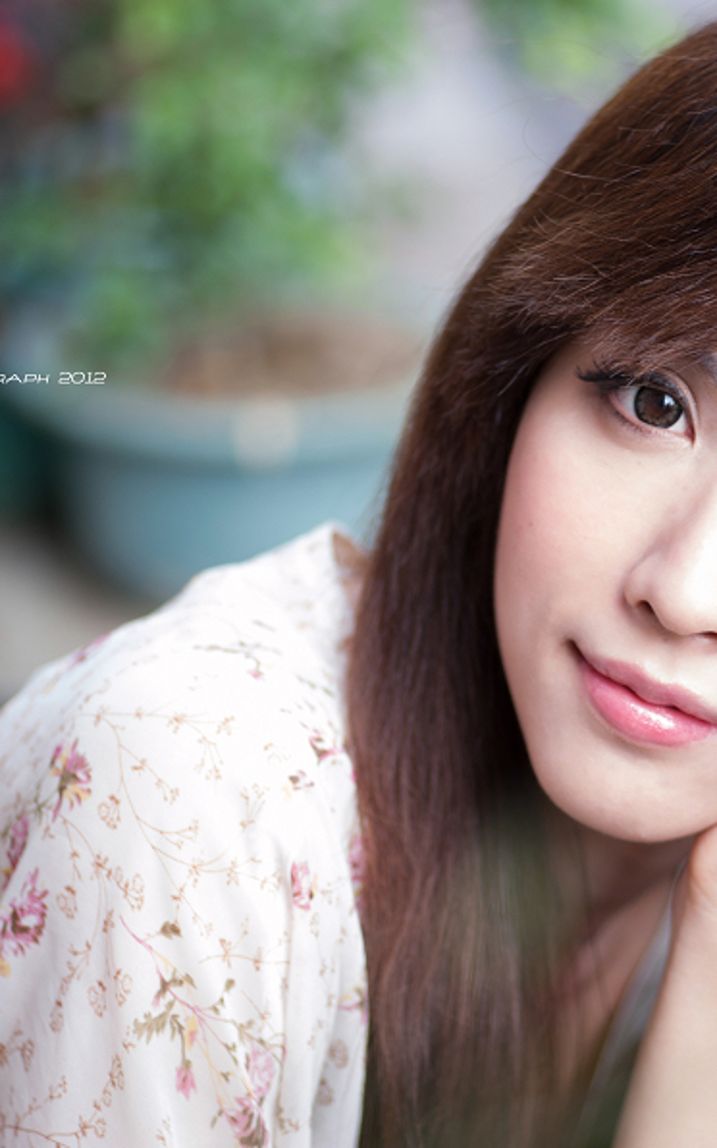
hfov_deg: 8.5
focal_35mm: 154
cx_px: 549
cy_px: 575
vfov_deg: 13.6
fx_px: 4814
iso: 100
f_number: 3
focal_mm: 100
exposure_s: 1/100
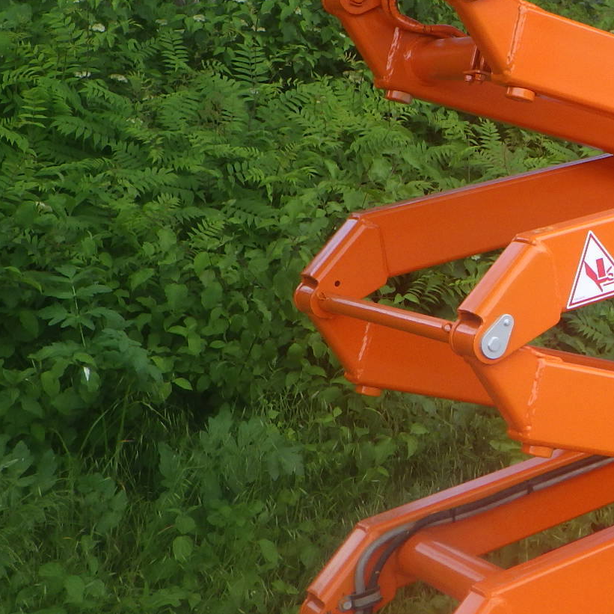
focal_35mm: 75
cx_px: 763
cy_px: 116
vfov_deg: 22.7
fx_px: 1505
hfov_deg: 21.2
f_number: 4.6
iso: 125
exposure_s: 1/200
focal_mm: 6.1
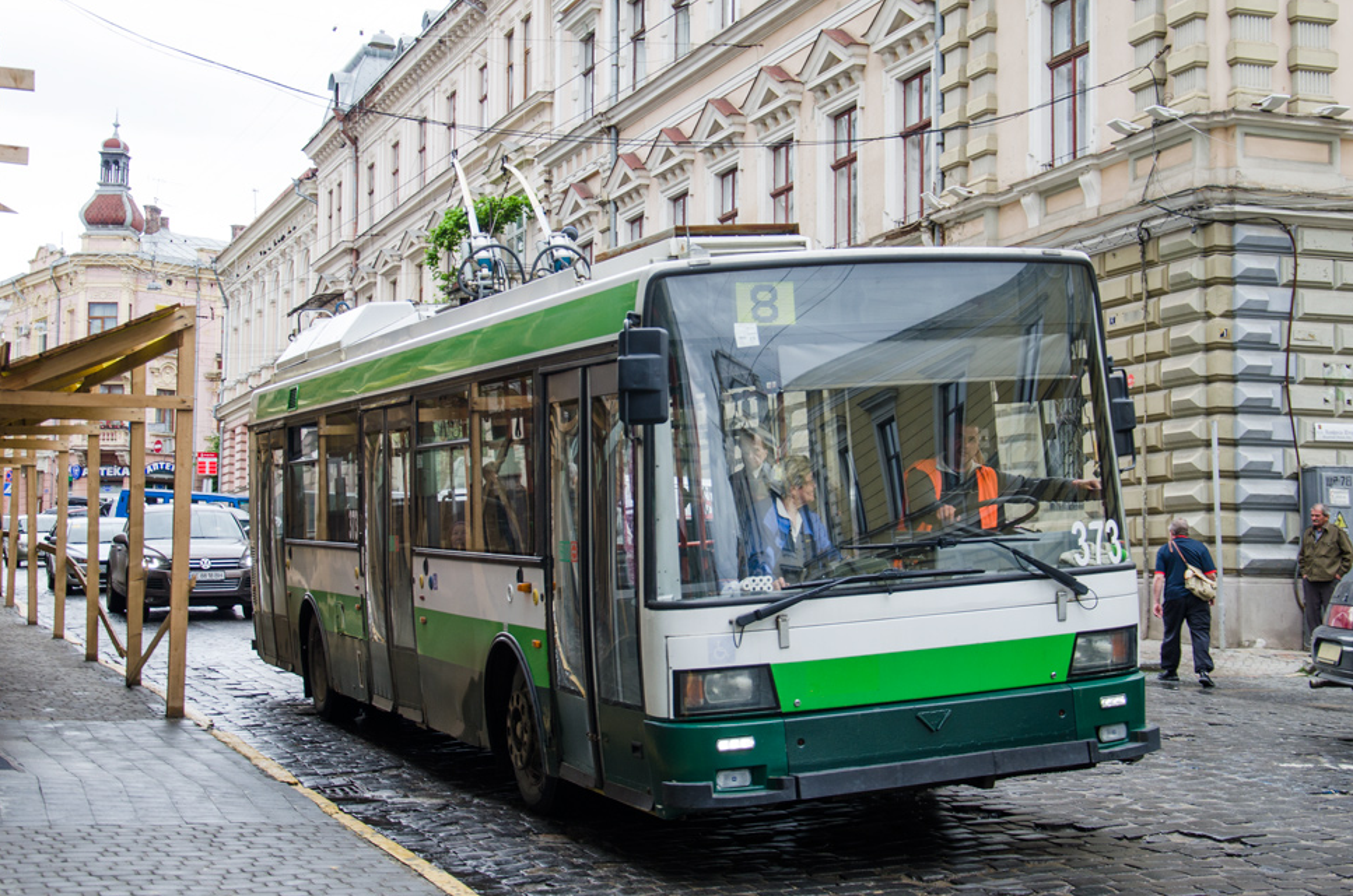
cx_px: 687
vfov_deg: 23.3
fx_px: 2176
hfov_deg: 34.5
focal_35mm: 58
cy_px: 424
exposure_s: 1/160
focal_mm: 34
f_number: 4.2
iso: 100
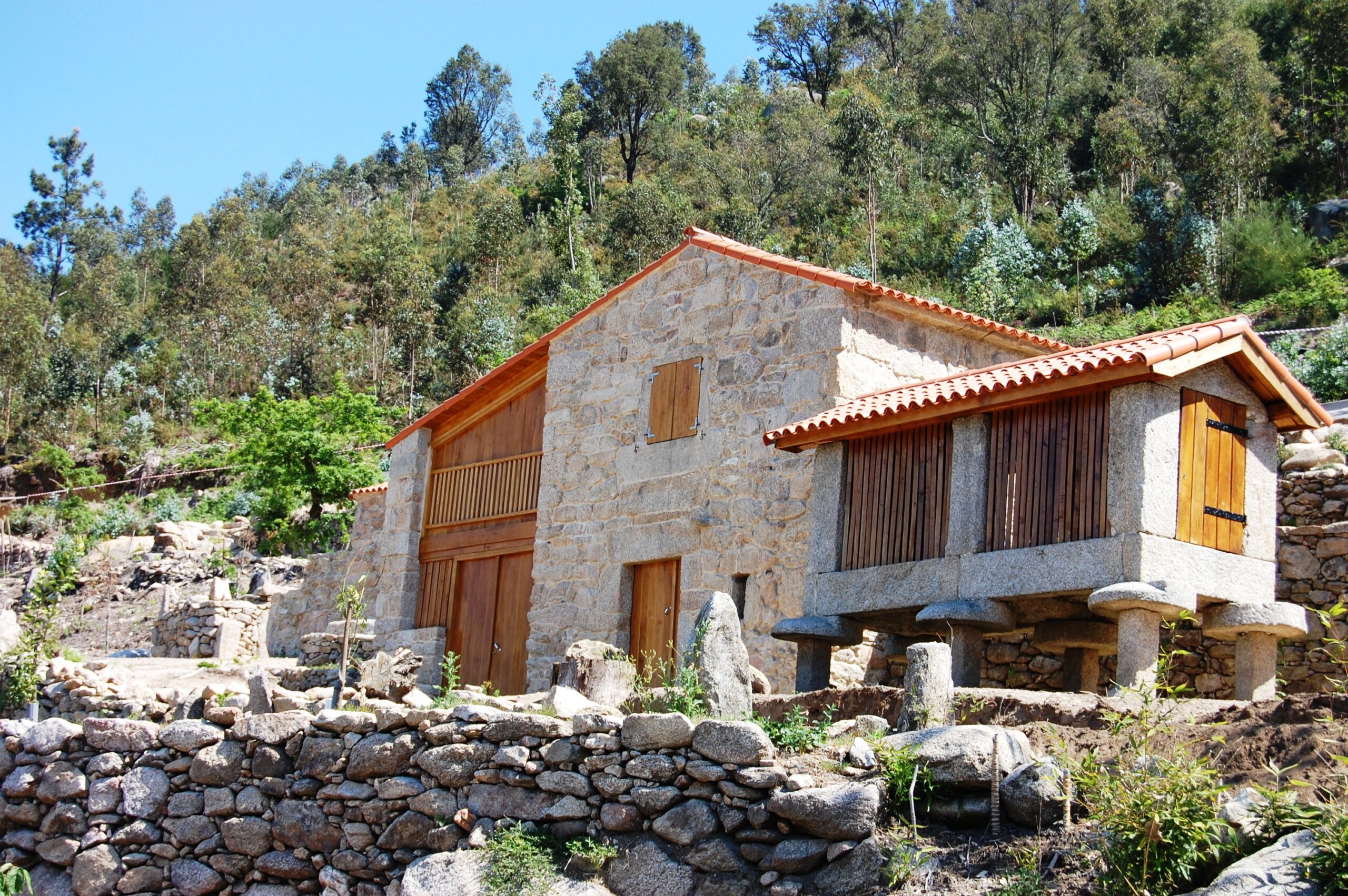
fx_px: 2357
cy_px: 448
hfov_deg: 31.9
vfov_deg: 21.5
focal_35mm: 63
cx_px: 674
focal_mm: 42
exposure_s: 1/250
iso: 200
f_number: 8
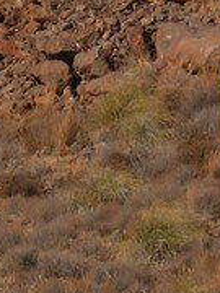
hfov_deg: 0.8
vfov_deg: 1.1
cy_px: 597
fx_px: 14855
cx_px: 96
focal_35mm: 1753
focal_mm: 88.8
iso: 100
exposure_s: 1/200
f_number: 5.6
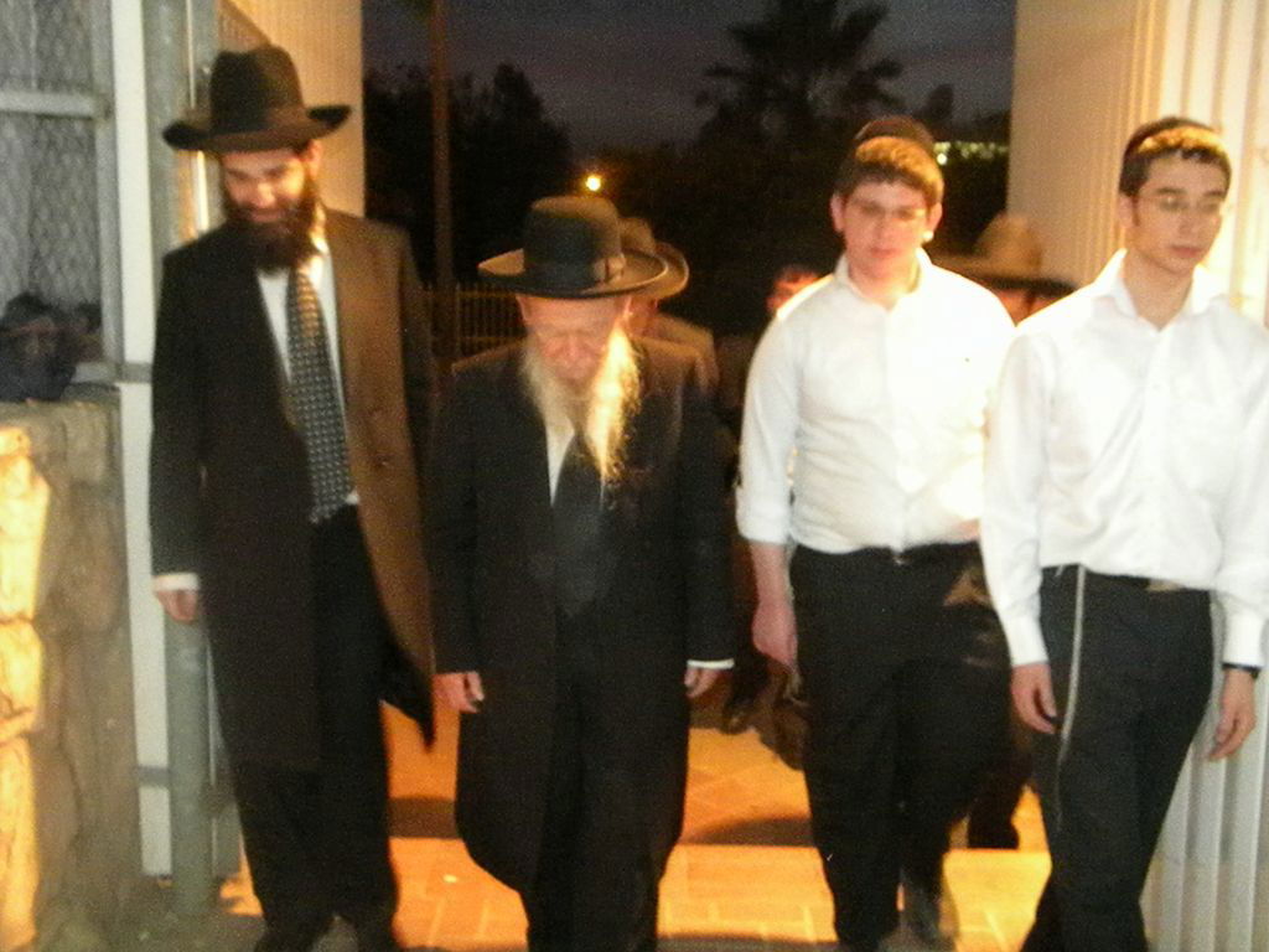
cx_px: 634
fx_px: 1503
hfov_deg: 45.8
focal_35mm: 41
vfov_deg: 35.1
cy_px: 476
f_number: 3.8
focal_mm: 7.3
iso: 3200
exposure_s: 1/30
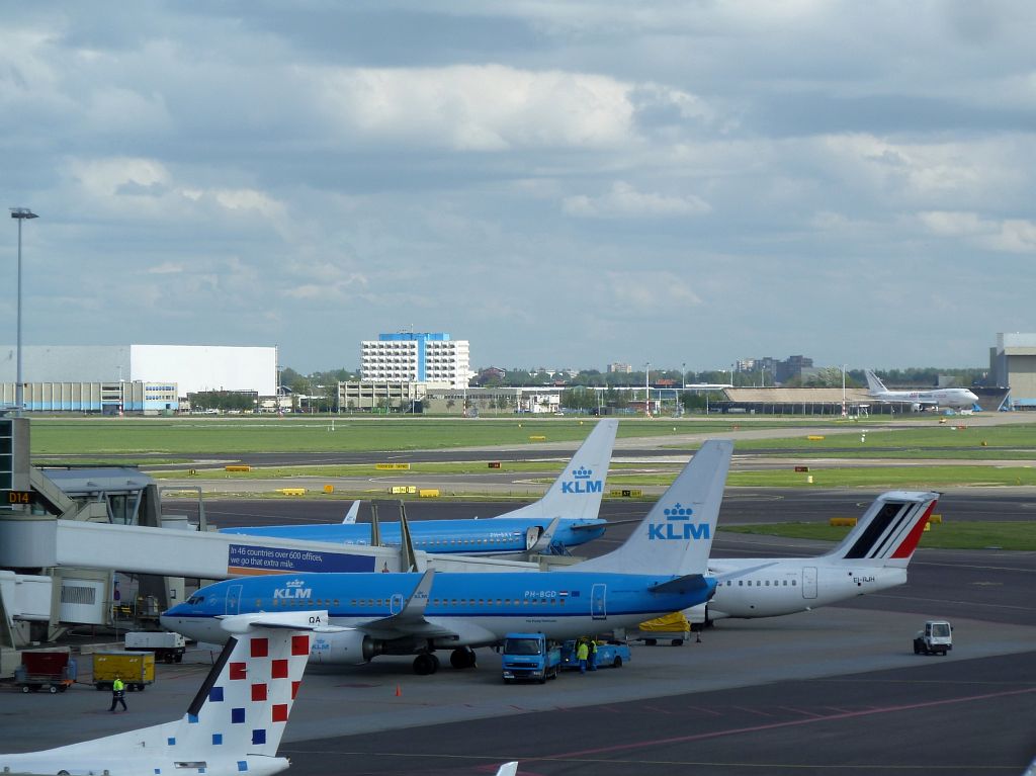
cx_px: 518
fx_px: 4726
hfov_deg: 12.5
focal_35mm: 158
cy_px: 388
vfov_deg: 9.4
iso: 80
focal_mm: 25.9
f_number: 4.5
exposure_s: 1/400
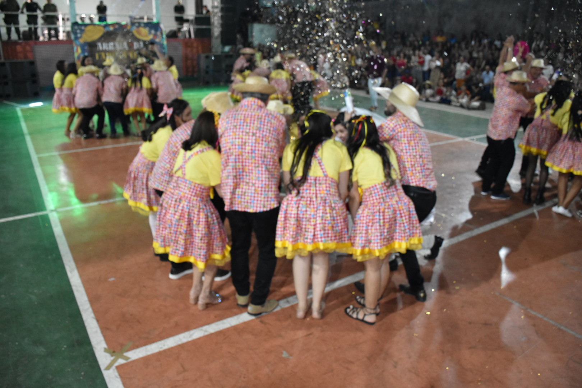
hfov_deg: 67.4
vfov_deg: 47.9
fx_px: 436
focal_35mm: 27
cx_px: 291
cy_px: 194
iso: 2500
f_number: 3.5
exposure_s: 1/100
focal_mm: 18
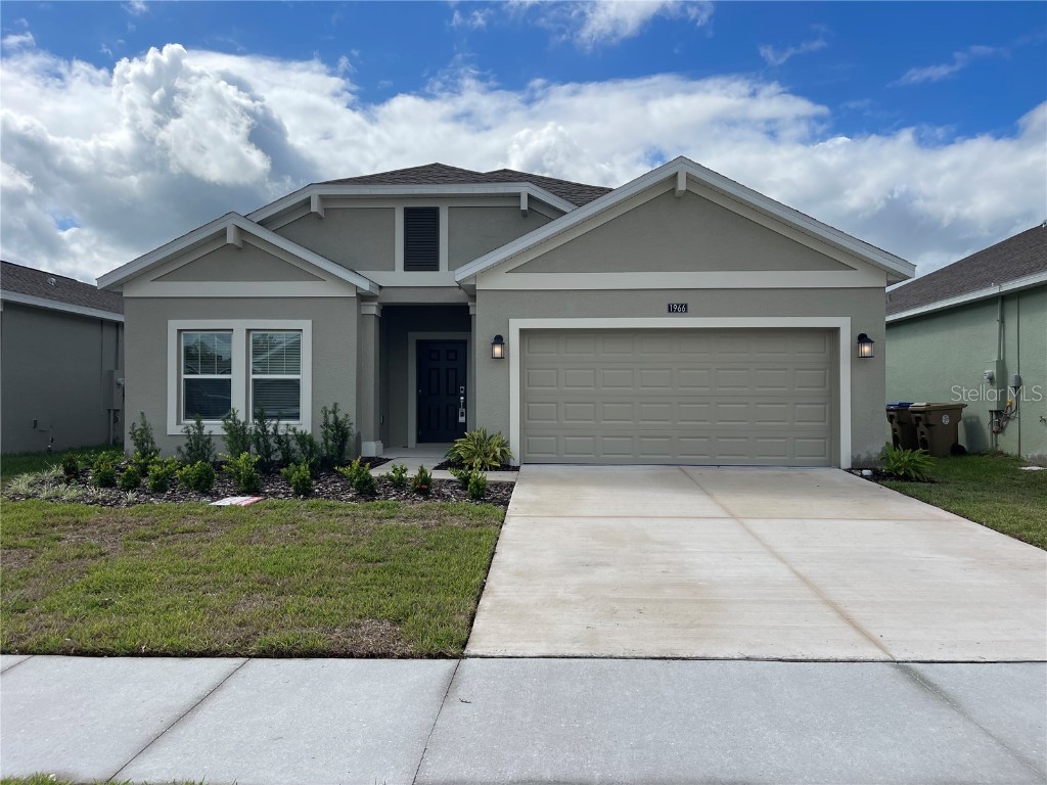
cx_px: 524
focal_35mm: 26
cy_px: 392
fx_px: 786
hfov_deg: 67.3
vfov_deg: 53.1
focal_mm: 5.1
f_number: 1.6
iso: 32
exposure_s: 1/5128
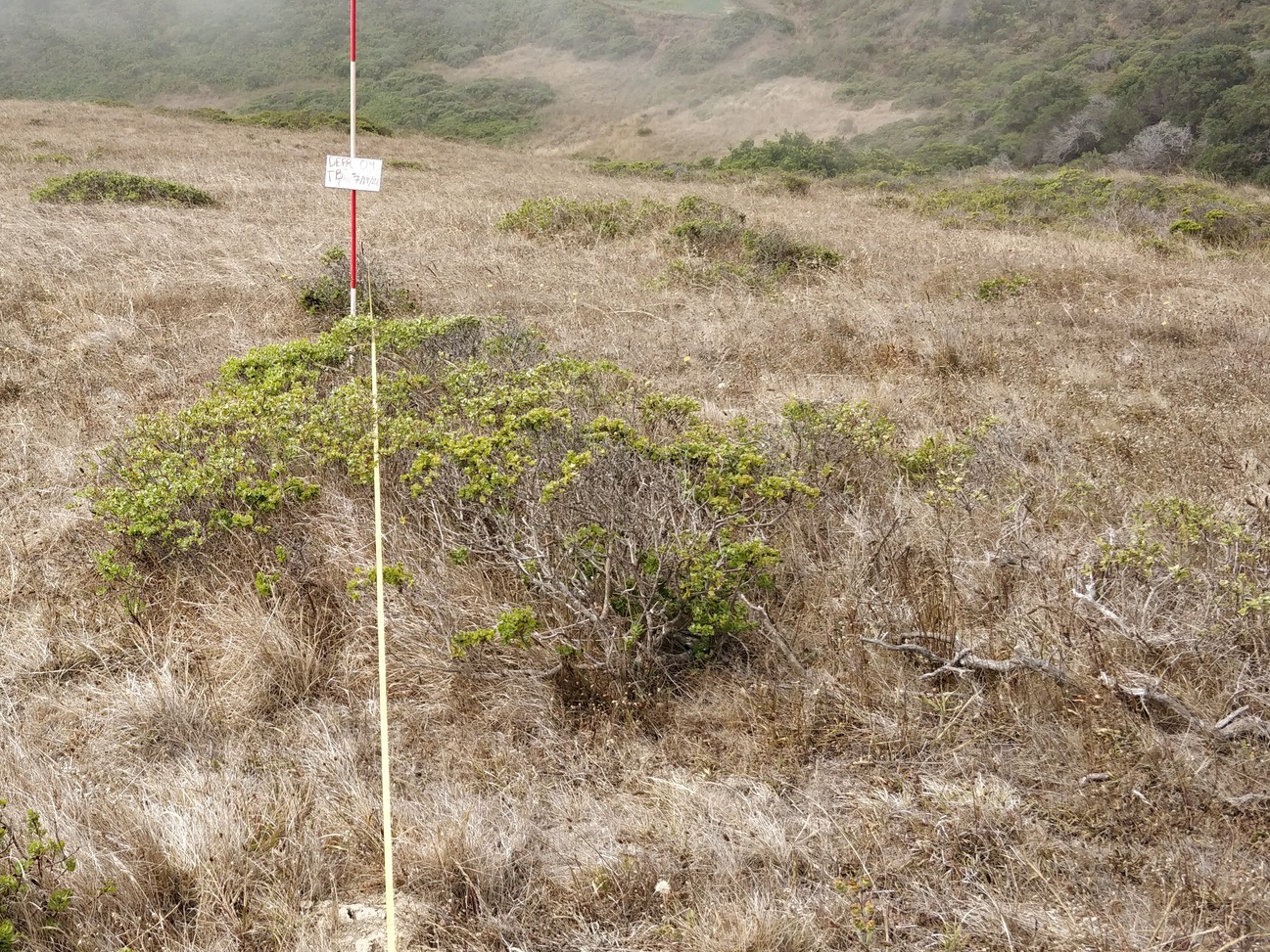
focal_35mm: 37
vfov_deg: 38.6
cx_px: 308
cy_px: 530
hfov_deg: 48.1
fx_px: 1358
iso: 125
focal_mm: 4.1
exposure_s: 1/722
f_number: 1.7
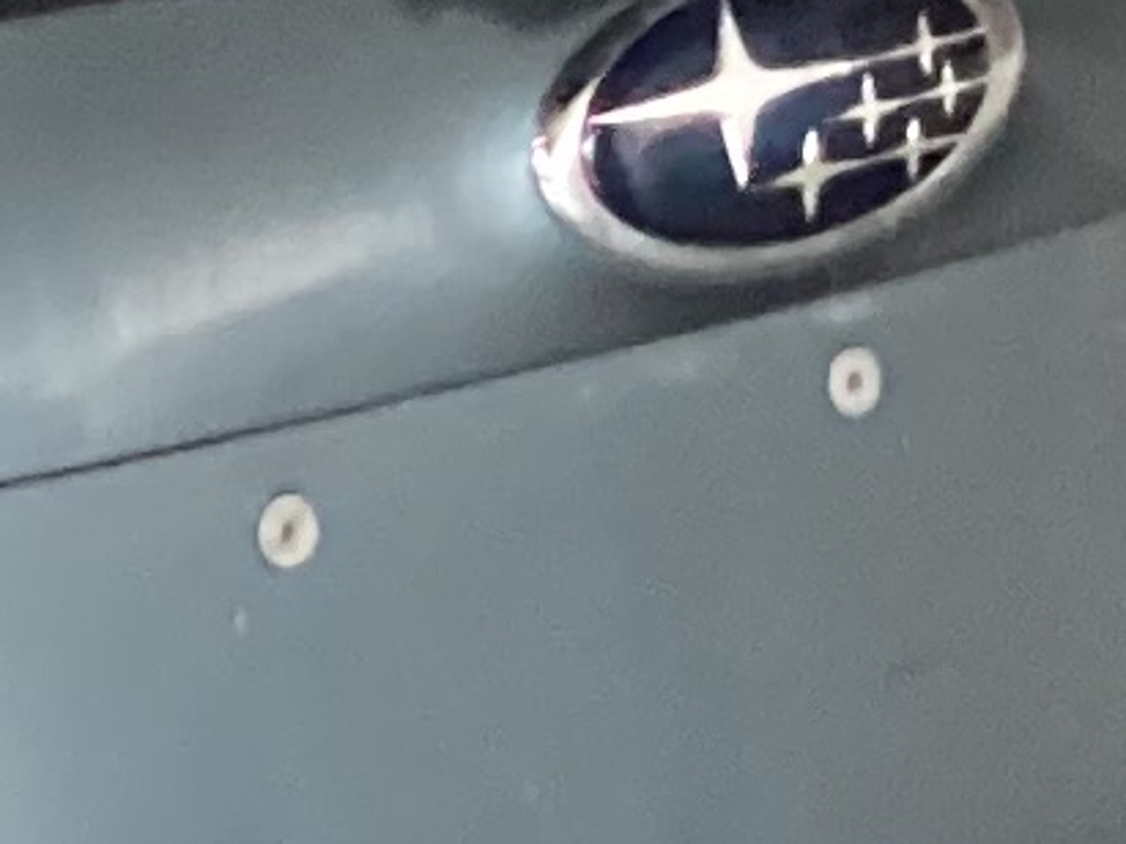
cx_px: -1844
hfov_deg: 7.4
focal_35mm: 246
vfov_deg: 6.0
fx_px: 8000
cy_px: 356
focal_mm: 3.3
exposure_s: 1/30
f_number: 2.4
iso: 500
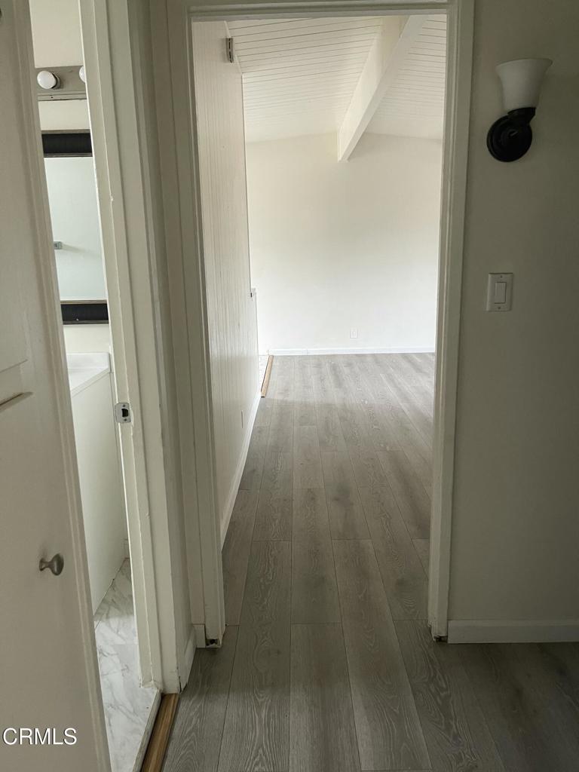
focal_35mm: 25
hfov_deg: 54.9
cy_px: 386
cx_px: 290
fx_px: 558
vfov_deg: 69.4
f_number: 1.6
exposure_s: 1/60
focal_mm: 5.1
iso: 320
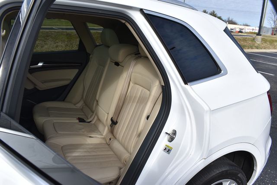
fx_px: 208
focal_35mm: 27
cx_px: 138
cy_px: 92
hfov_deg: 67.4
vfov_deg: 48.0
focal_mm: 18
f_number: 8
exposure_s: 1/250
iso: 100
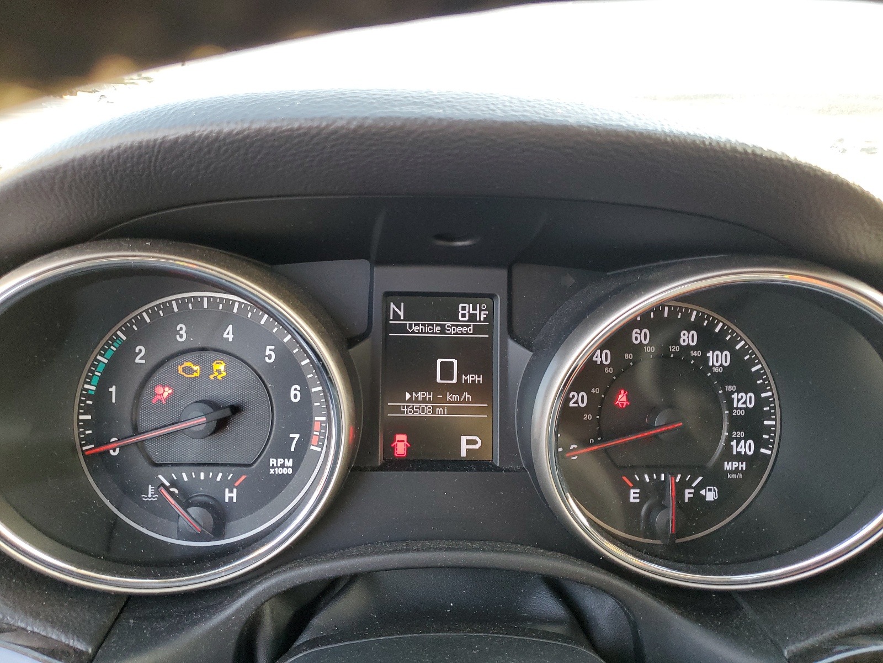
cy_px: 332
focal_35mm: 26
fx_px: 663
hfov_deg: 67.3
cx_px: 442
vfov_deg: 53.1
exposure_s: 1/60.2
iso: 102
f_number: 1.5
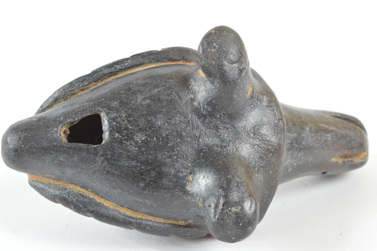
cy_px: 126
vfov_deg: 18.9
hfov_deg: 28.1
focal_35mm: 72
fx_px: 753
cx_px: 188
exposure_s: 1/100
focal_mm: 48
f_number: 11
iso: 100
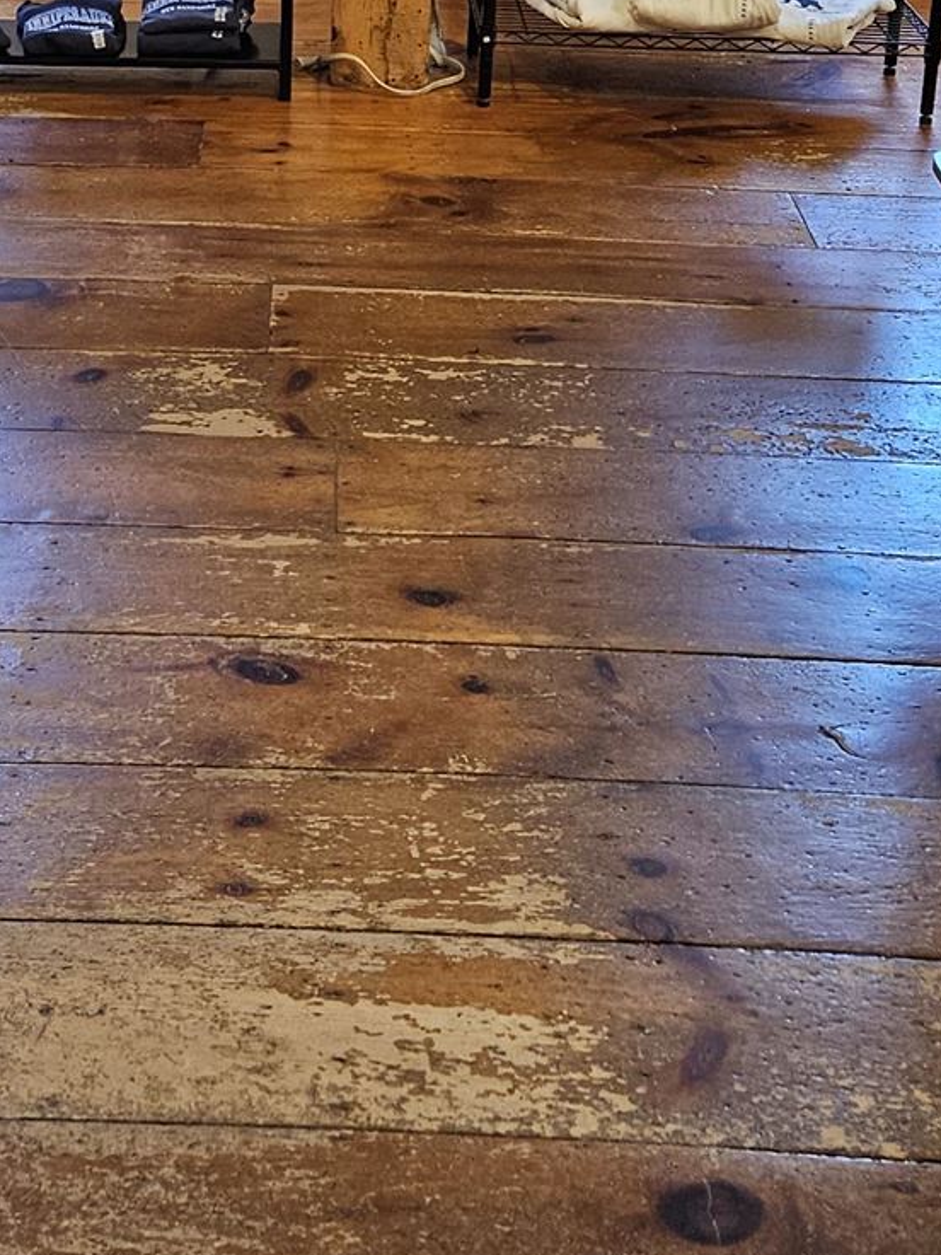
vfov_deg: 25.8
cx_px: 269
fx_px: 2610
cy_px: 26
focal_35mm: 72
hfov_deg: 20.3
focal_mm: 5.4
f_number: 1.8
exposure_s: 1/120
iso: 320
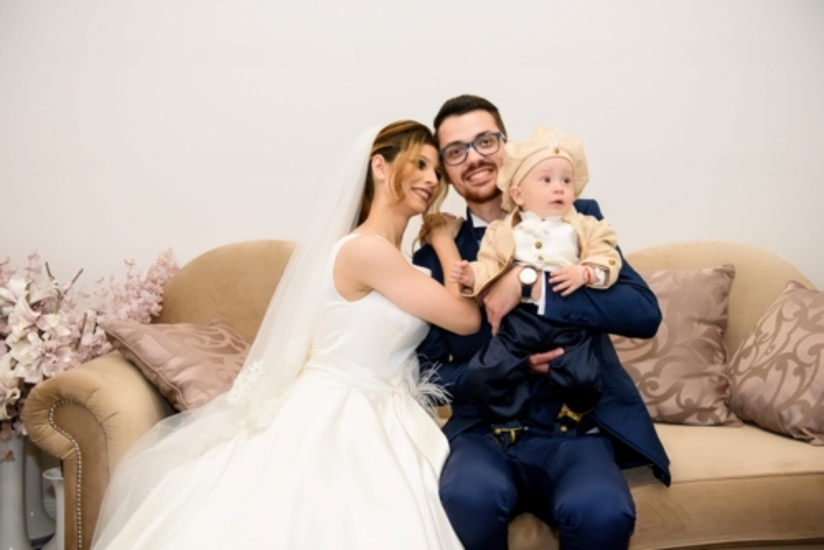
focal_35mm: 38
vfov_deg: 35.1
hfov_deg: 50.7
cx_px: 412
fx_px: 870
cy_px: 275
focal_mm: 38
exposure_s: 1/200
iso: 560
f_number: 3.3
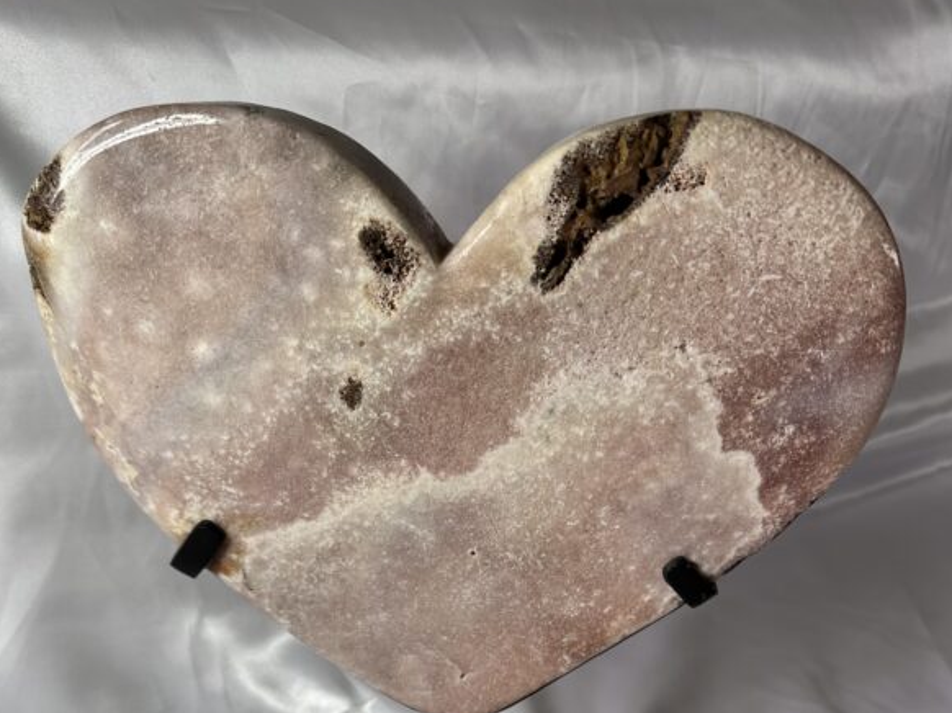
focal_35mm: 33
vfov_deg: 39.9
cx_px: 479
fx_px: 907
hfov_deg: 55.4
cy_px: 635
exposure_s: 1/218
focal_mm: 6.86
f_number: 1.78
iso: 64
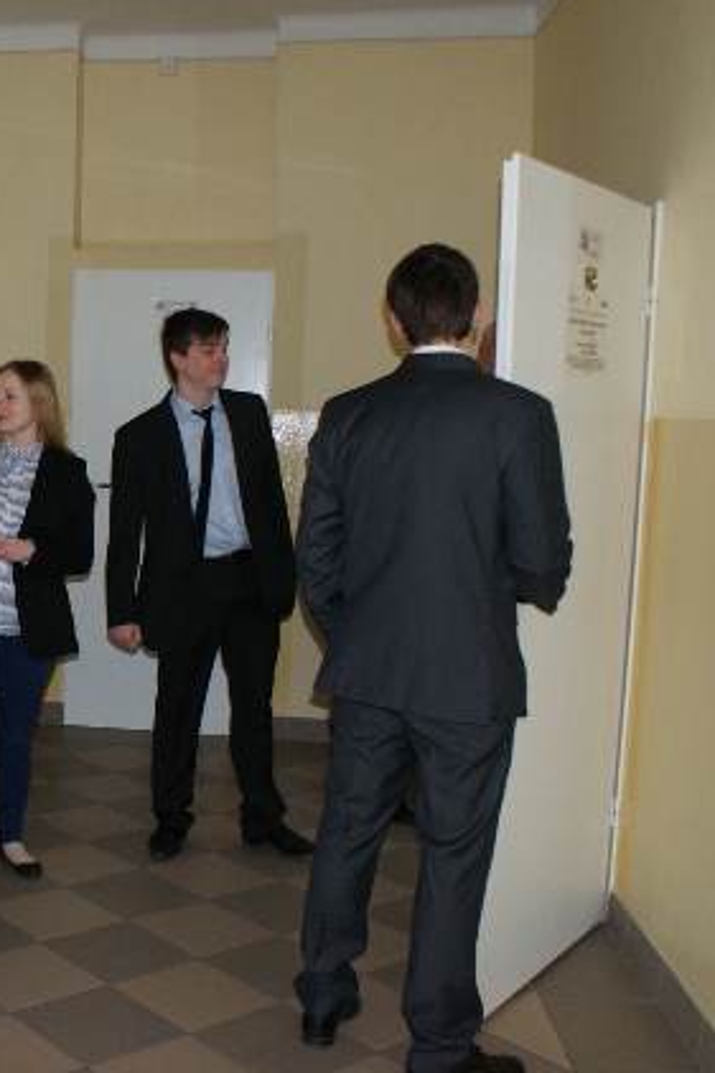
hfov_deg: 30.2
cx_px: -13
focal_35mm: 41
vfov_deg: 47.4
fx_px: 1222
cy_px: 538
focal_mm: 18
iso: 400
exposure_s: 1/60
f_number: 5.6
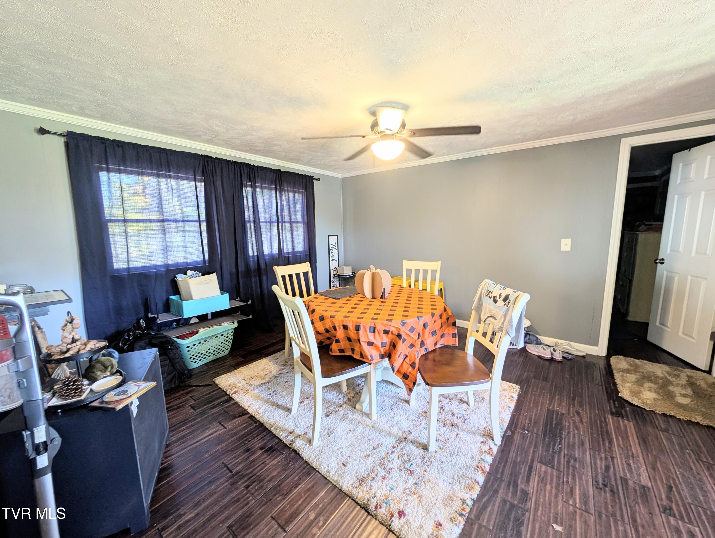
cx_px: 358
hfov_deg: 110.5
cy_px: 269
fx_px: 248
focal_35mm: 12
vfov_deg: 94.6
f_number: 1.95
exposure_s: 1/24
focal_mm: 2.23
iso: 247
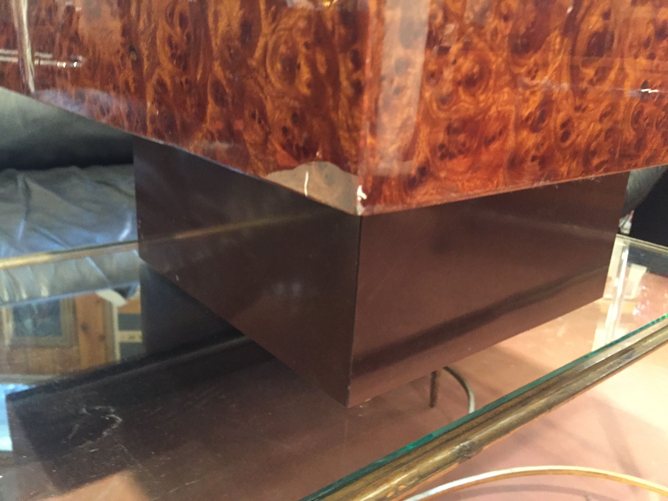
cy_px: 250
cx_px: 334
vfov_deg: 48.2
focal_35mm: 29
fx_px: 560
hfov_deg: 61.7
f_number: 2.2
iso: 320
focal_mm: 4.15
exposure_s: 1/17
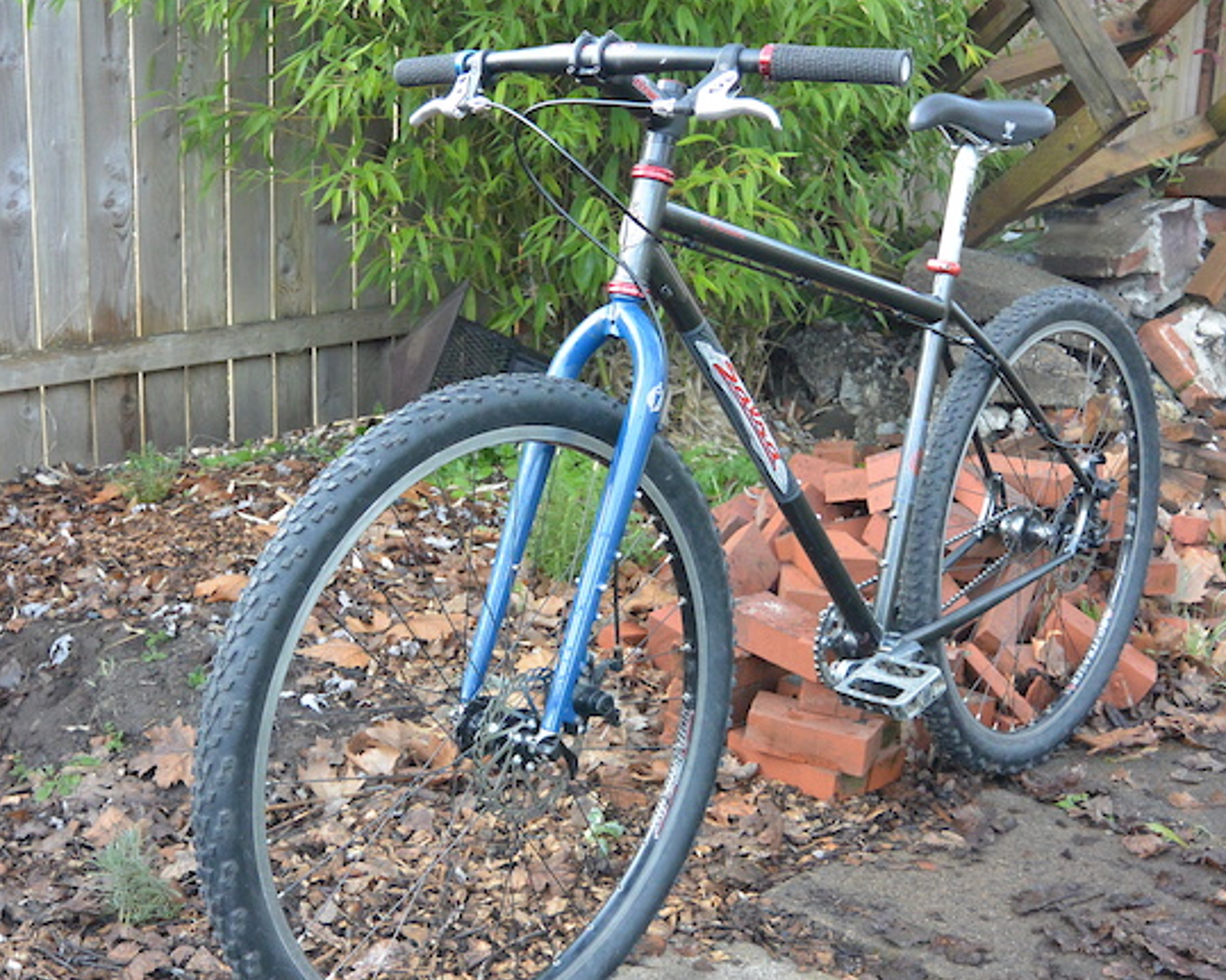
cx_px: 614
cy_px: 535
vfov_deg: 32.7
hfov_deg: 40.3
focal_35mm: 46
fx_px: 1669
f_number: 3.8
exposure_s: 1/125
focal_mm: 12.5
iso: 640
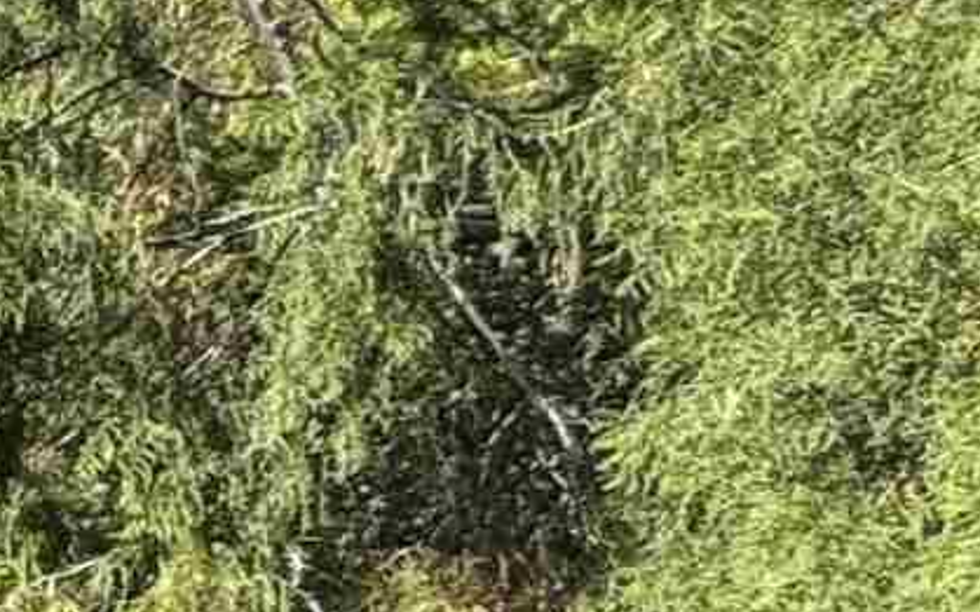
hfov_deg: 11.3
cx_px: -1965
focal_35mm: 109
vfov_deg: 11.0
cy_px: 1186
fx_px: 2910
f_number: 2.2
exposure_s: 1/700
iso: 40
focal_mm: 2.22
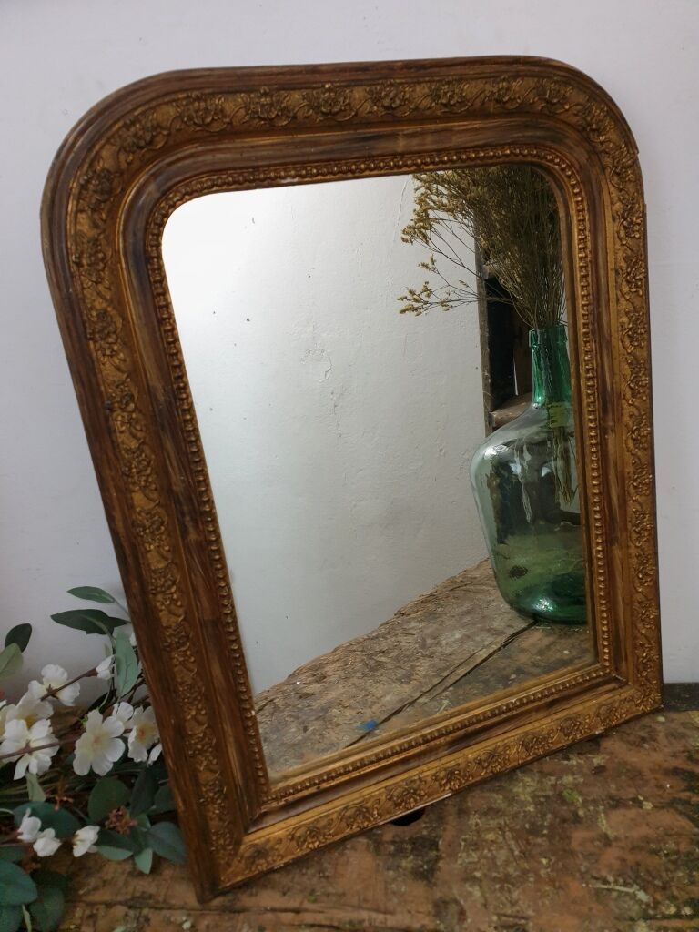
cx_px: 350
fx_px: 700
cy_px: 466
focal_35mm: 26
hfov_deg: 53.1
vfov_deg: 67.3
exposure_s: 1/50
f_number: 1.5
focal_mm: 4.3
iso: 250
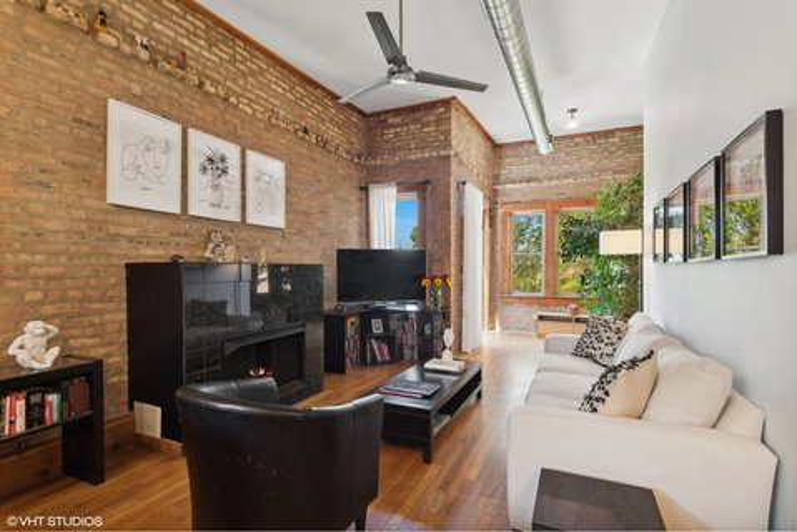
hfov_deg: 93.2
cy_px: 266
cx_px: 398
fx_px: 377
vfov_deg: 70.5
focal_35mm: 17
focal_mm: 17
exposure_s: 1/3.33
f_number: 8
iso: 200
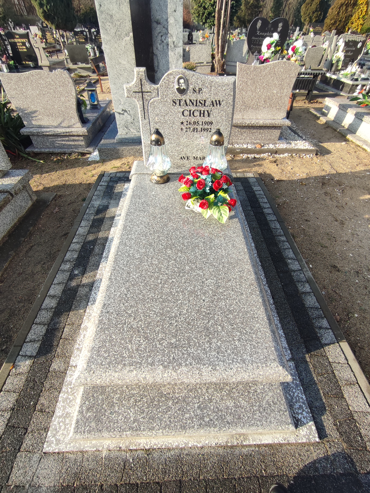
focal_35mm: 16
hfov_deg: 78.2
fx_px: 228
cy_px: 246
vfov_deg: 94.5
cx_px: 185
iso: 50
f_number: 2.2
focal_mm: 1.65
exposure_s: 1/423
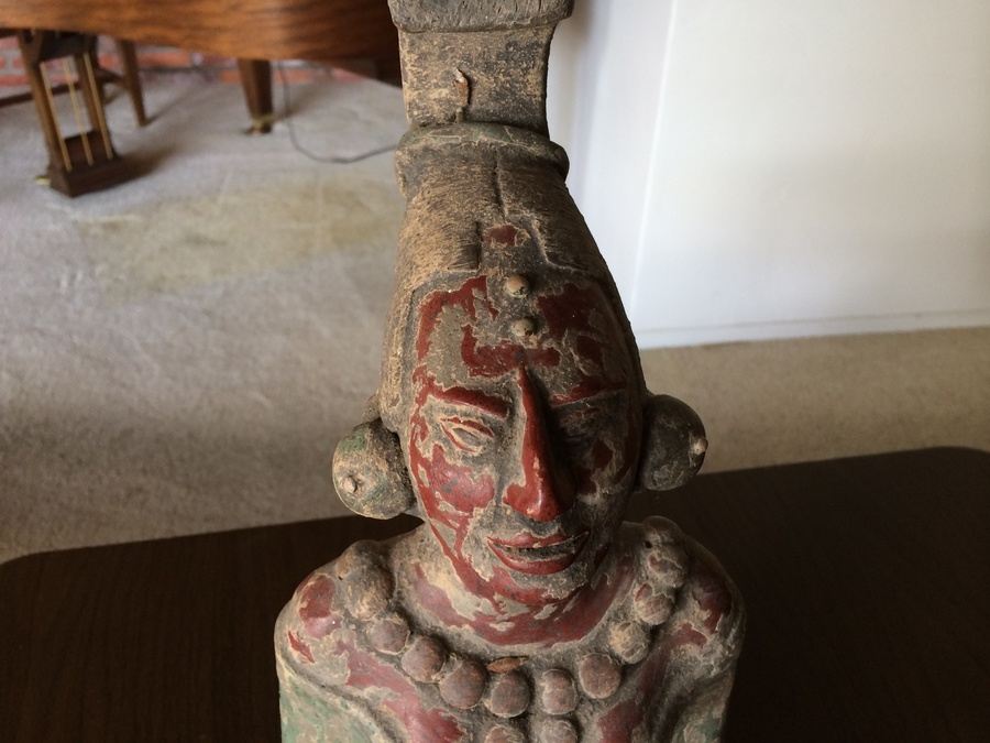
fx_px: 858
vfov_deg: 46.8
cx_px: 495
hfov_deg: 60.0
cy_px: 372
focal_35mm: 30
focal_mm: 4.12
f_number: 2.2
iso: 100
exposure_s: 1/30
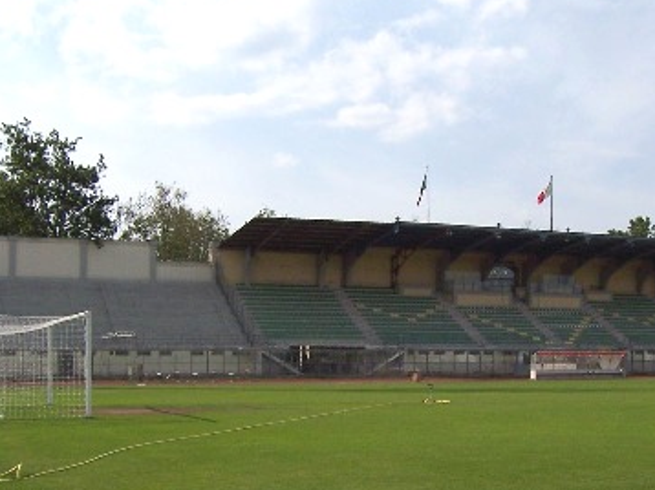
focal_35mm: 57
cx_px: 443
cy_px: 329
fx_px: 1078
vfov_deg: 25.5
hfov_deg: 33.5
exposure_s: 1/1000
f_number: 5.6
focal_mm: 5.6
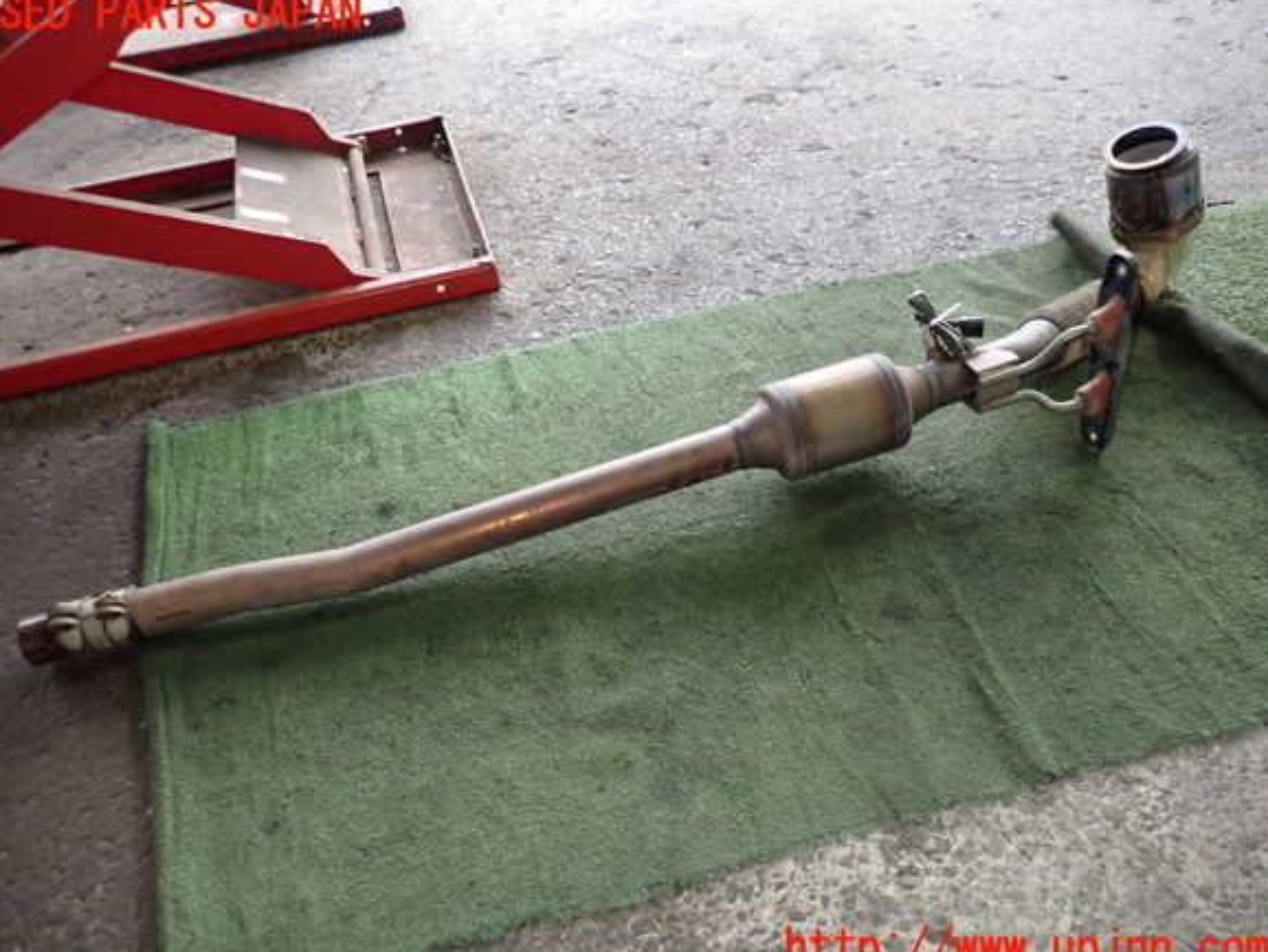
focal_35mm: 26
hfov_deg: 67.3
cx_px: 622
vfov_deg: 53.1
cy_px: 481
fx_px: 953
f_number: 2
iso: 500
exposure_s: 1/30
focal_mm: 4.5
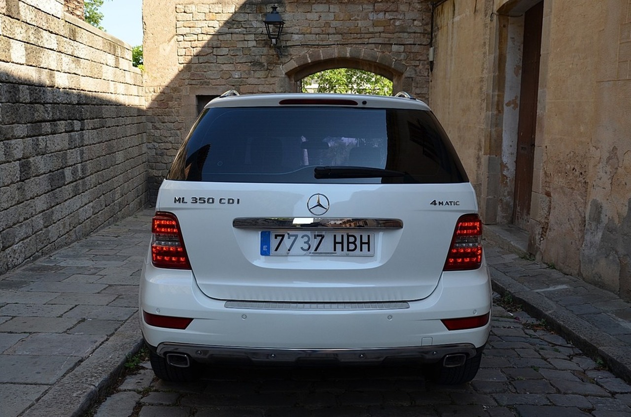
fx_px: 577
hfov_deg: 57.3
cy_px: 208
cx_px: 316
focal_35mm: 33
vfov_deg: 39.8
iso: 200
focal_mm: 22
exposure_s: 1/200
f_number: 7.1
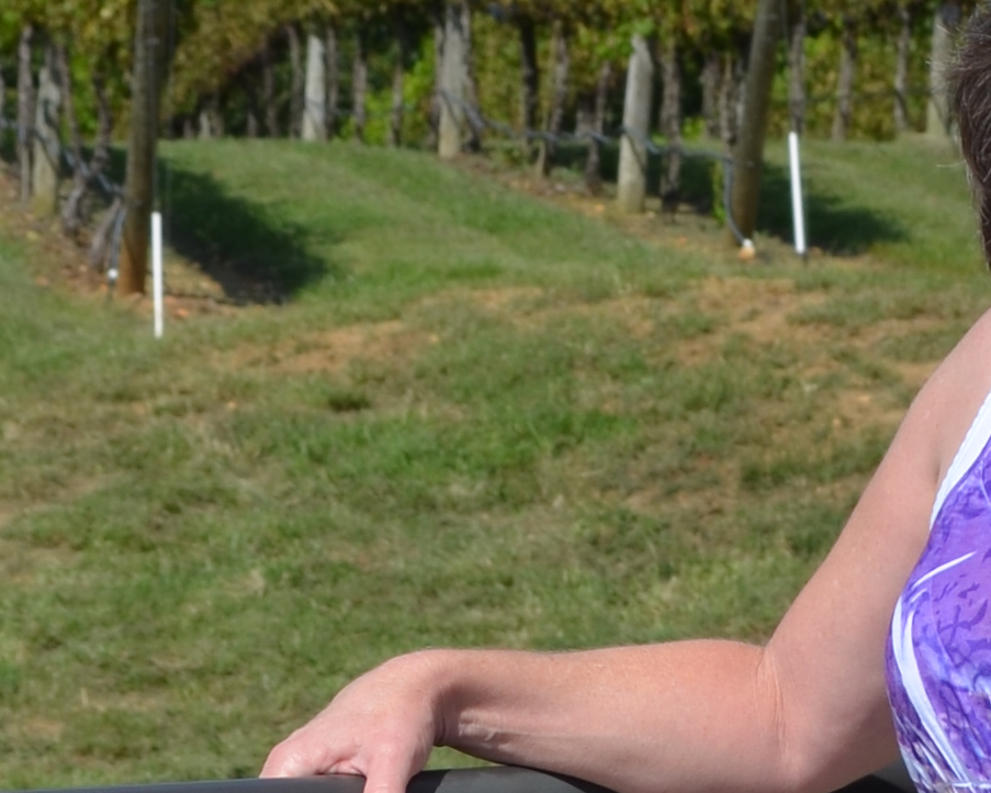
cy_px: 953
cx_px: 820
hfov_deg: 6.0
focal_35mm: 322
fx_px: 9442
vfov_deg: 4.8
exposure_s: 1/320
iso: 100
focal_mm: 42
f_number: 9
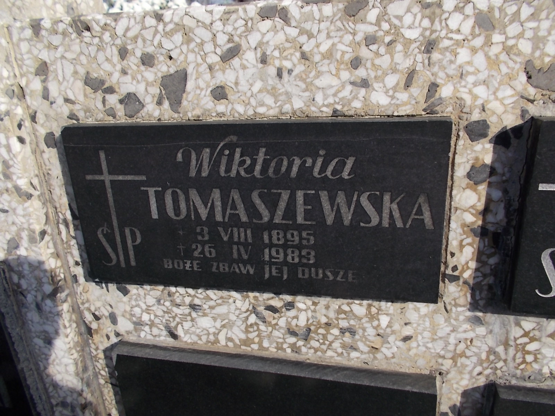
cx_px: 278
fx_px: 417
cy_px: 208
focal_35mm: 26
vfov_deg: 53.1
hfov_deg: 67.3
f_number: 8
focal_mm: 4.6
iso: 80
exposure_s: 1/125
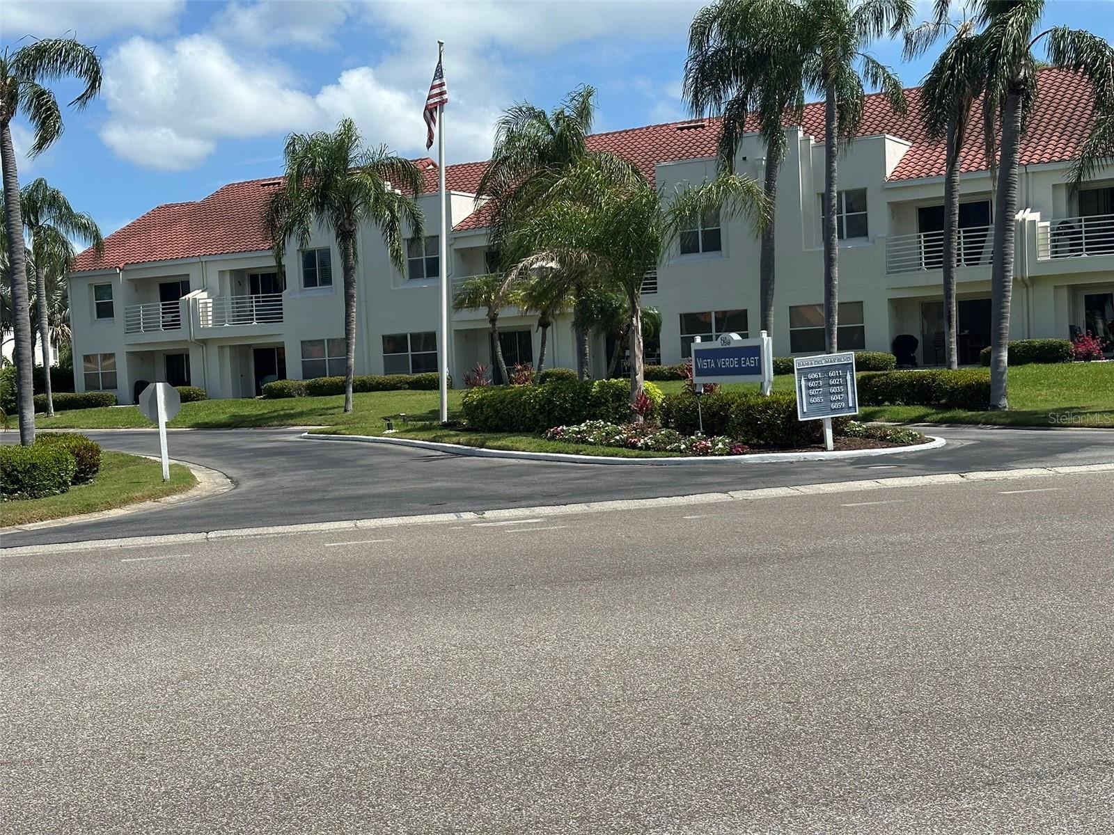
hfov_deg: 39.7
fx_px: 1545
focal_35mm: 48
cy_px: 418
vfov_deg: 30.3
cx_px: 557
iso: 64
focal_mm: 6.86
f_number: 1.78
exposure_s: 1/4566
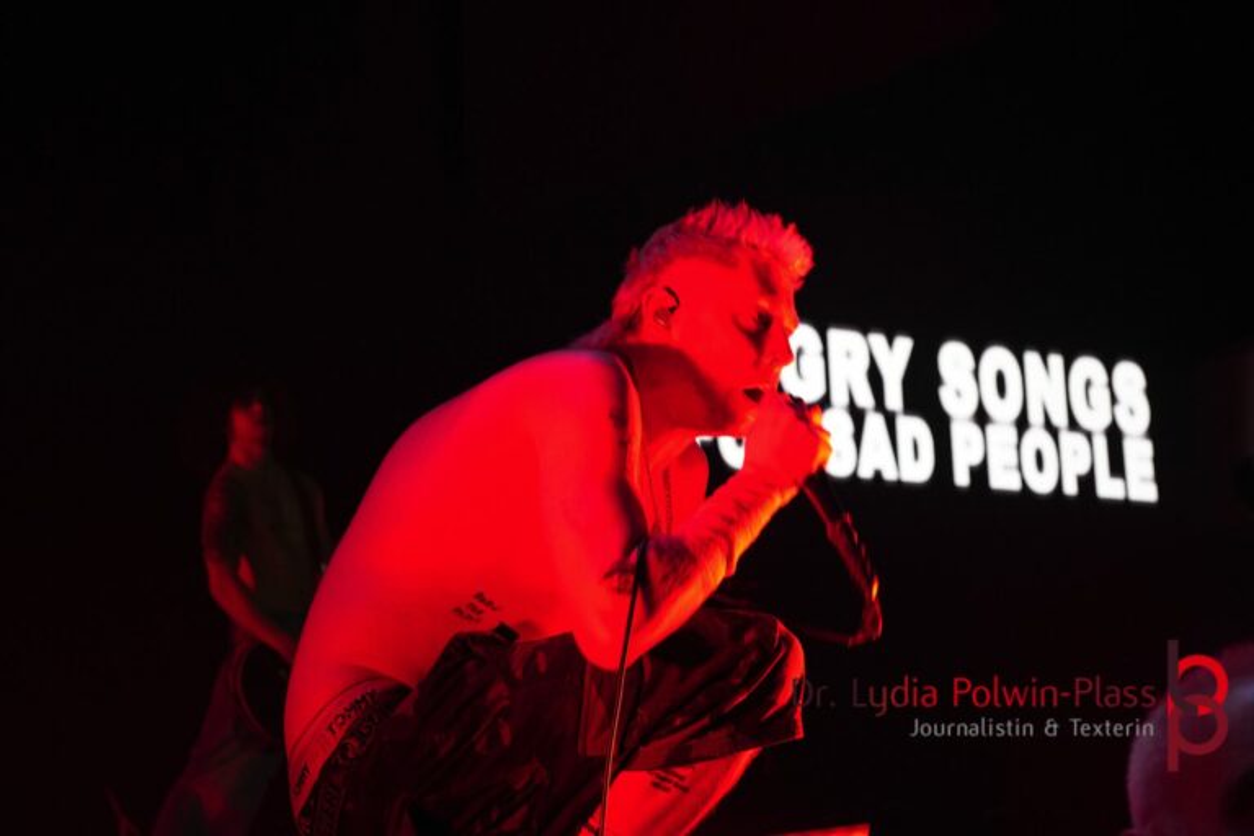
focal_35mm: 81
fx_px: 2821
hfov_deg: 25.1
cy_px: 418
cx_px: 627
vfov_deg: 16.9
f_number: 4.5
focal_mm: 54
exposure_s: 1/160
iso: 2000
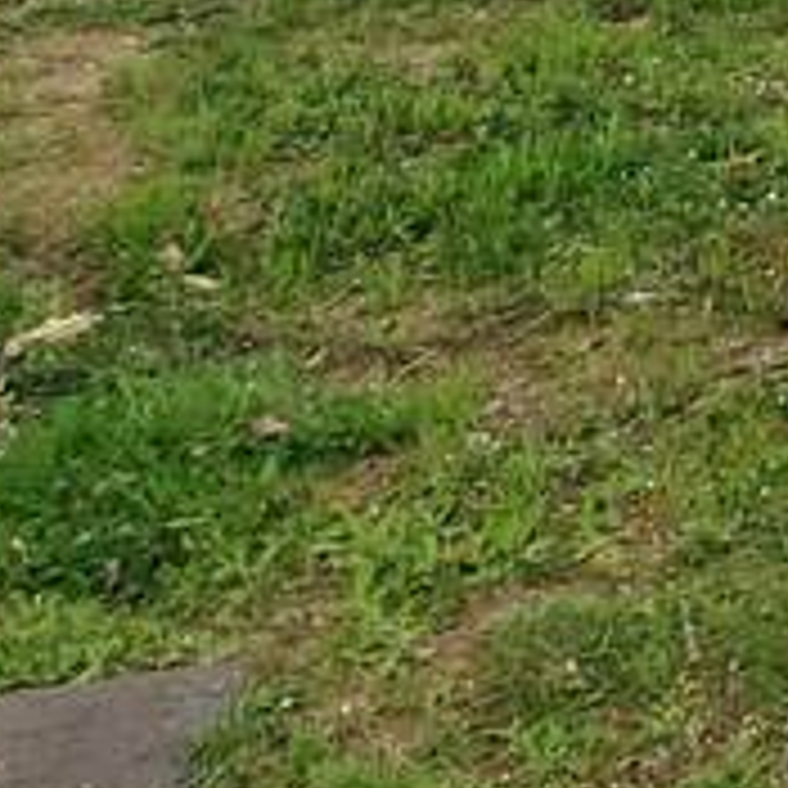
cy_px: -734
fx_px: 2163
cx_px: 1445
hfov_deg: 16.8
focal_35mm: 84
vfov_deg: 16.4
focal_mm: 1.8
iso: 50
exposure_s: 1/833
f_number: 2.2
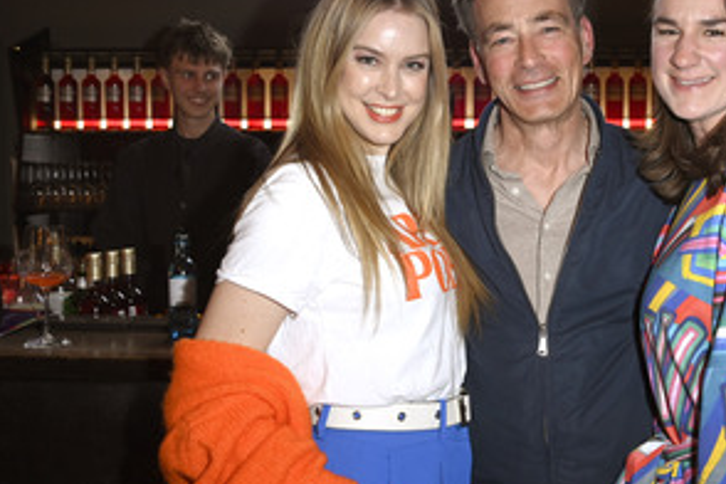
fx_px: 928
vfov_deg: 29.2
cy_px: 240
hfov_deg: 41.9
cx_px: 507
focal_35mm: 46
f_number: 5.6
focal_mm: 30
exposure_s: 1/80
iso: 1250
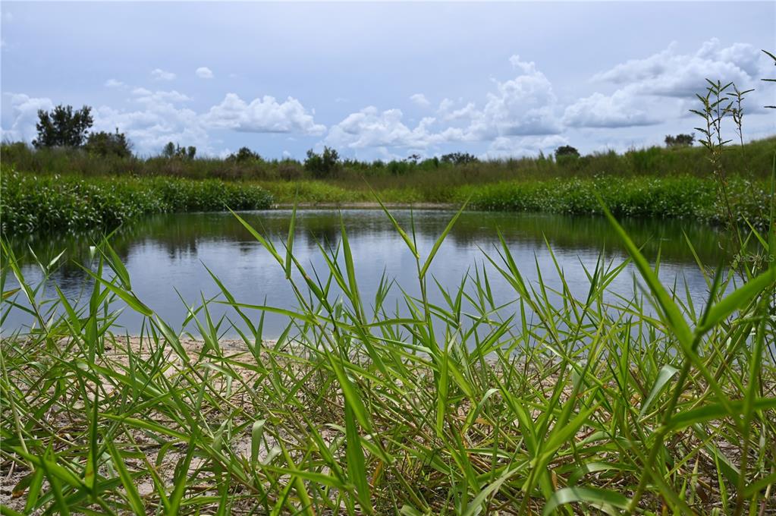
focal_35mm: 36
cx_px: 388
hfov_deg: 53.2
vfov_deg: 36.8
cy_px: 258
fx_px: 775
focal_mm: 36
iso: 100
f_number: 8
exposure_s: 1/500
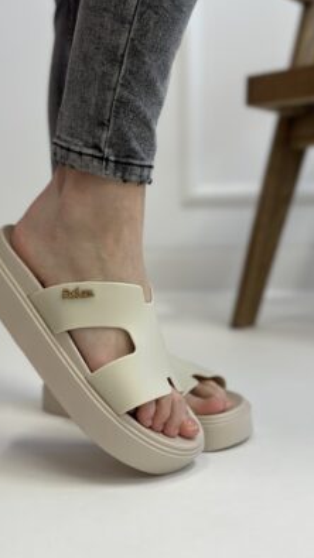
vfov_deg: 39.2
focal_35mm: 53
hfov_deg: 22.6
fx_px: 785
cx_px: 122
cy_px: 277
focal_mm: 6.86
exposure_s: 1/117
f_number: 1.78
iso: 125
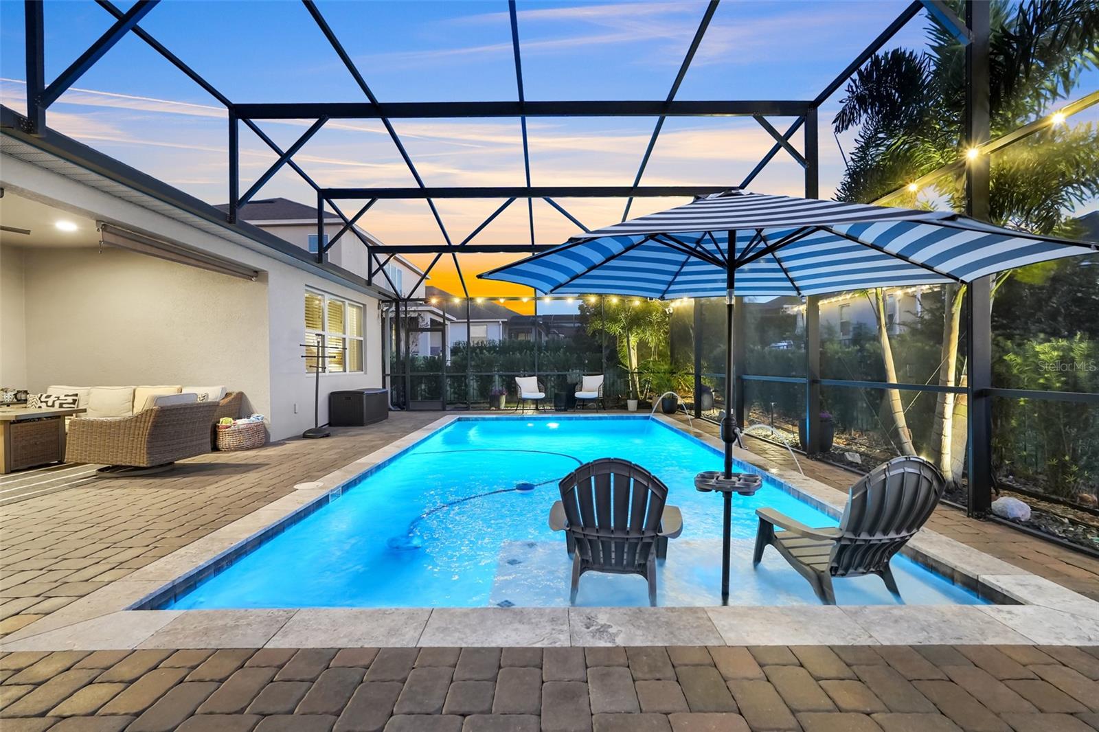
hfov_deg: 96.7
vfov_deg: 73.7
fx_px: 488
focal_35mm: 16
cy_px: 366
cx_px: 550
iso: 3200
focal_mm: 16
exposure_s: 1
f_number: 6.3
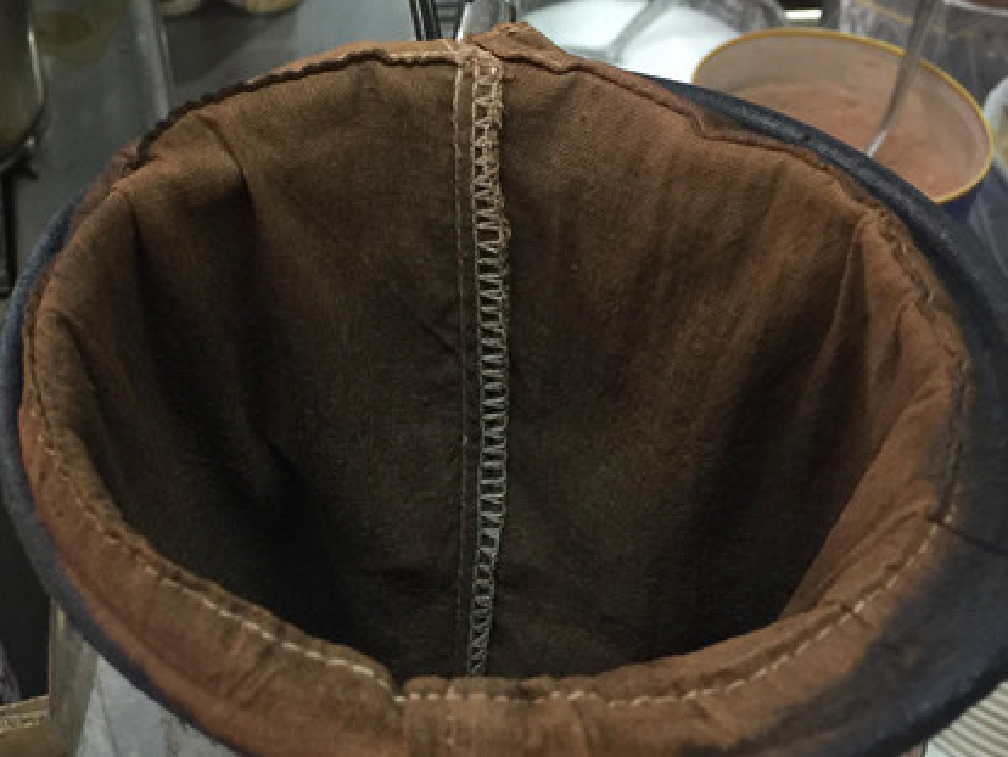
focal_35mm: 56
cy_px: 387
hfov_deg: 33.8
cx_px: 275
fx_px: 1632
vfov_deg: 26.1
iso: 64
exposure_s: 1/17
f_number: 2.2
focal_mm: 4.15
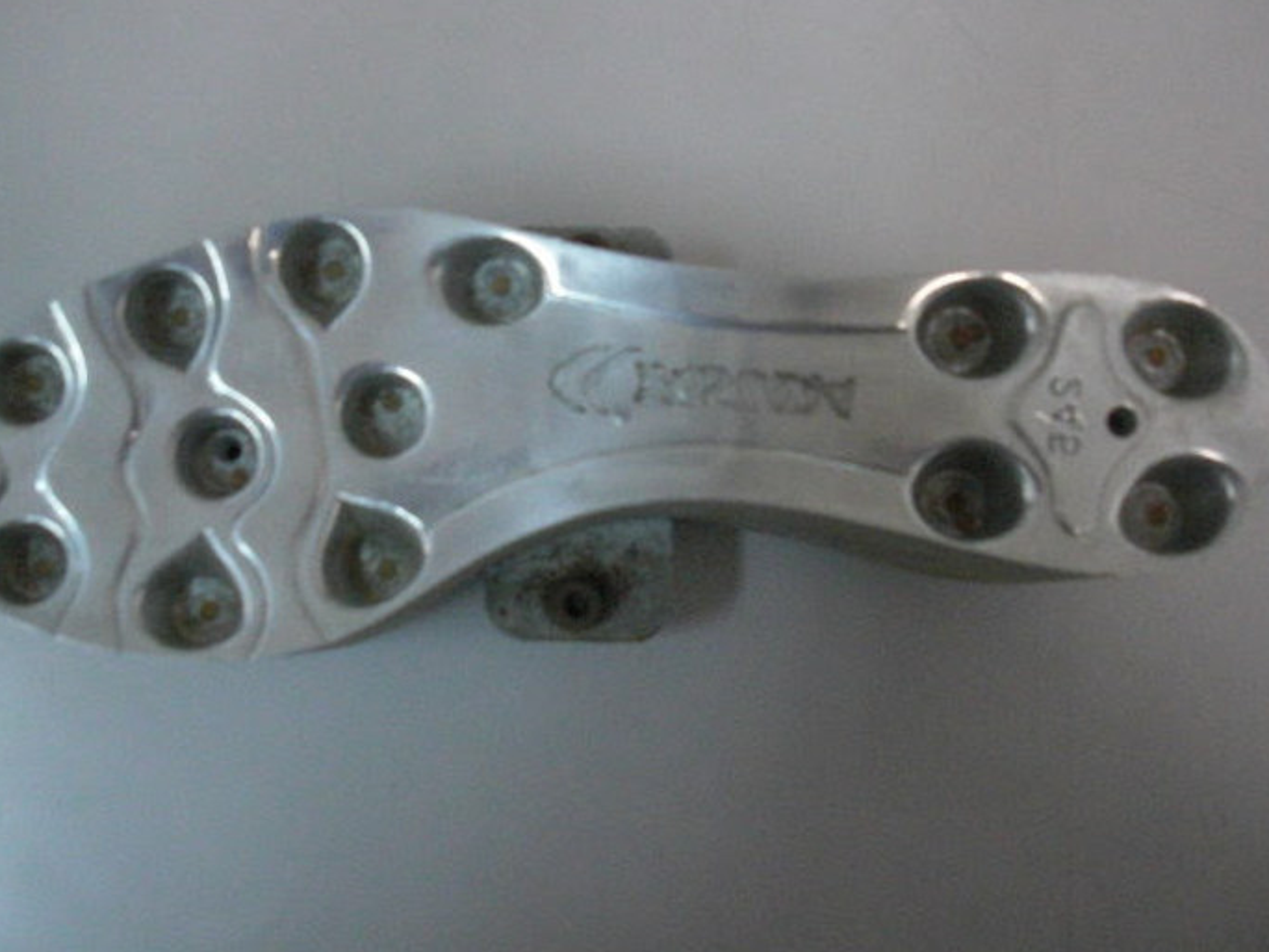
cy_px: 429
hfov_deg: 46.8
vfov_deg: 35.9
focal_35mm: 40
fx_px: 1466
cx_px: 594
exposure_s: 1/125
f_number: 2.8
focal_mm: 6.3
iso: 800
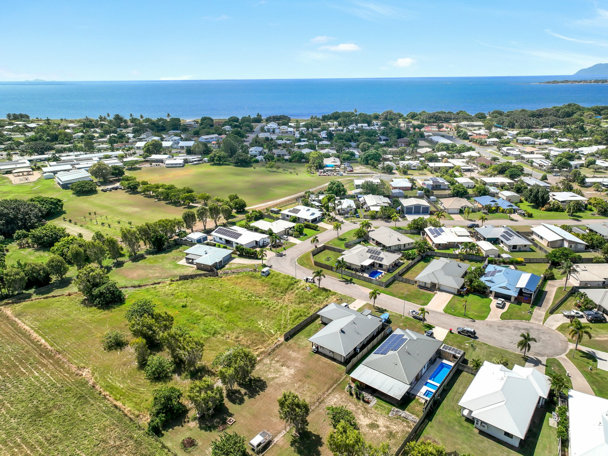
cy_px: 228
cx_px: 304
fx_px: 422
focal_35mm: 24
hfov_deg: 71.6
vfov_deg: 56.8
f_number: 2.8
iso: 120
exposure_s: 1/2500
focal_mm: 12.29
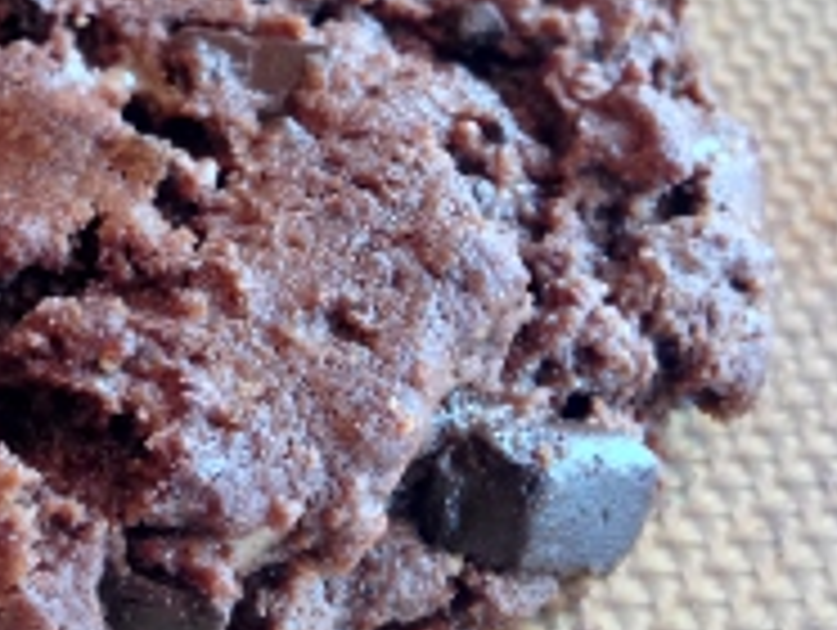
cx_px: -63
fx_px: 2058
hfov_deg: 21.9
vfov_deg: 17.3
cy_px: 117
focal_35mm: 85
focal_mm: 4.12
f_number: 2.4
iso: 160
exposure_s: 1/20
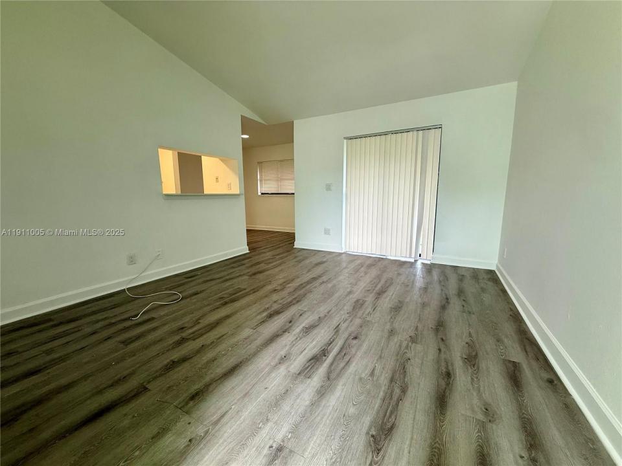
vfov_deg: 85.7
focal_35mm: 14
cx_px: 311
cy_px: 233
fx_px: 252
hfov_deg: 102.1
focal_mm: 2.22
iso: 125
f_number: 2.2
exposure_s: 1/120
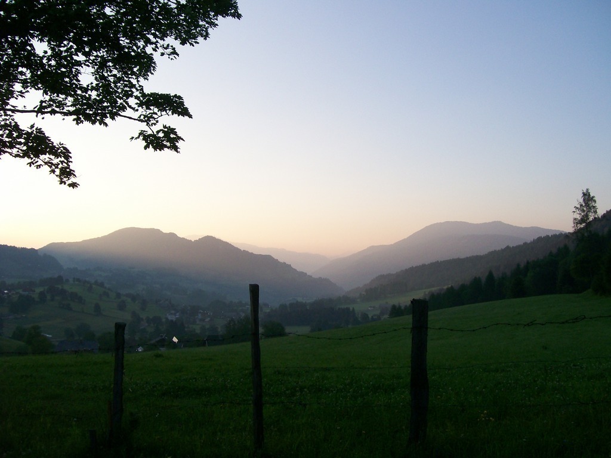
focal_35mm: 36
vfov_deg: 39.7
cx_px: 306
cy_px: 229
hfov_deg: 51.4
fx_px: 635
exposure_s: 1/625
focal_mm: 6
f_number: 2.7
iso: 80
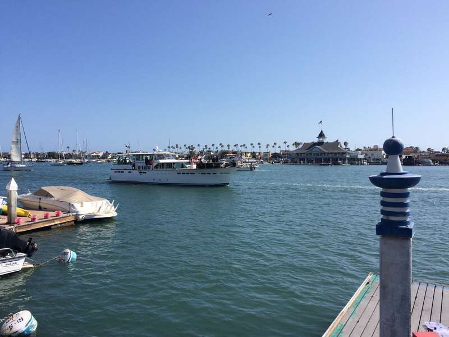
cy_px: 168
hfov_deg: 61.7
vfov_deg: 48.2
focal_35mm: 29
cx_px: 224
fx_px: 376
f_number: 2.2
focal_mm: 4.15
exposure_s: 1/3165
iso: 32
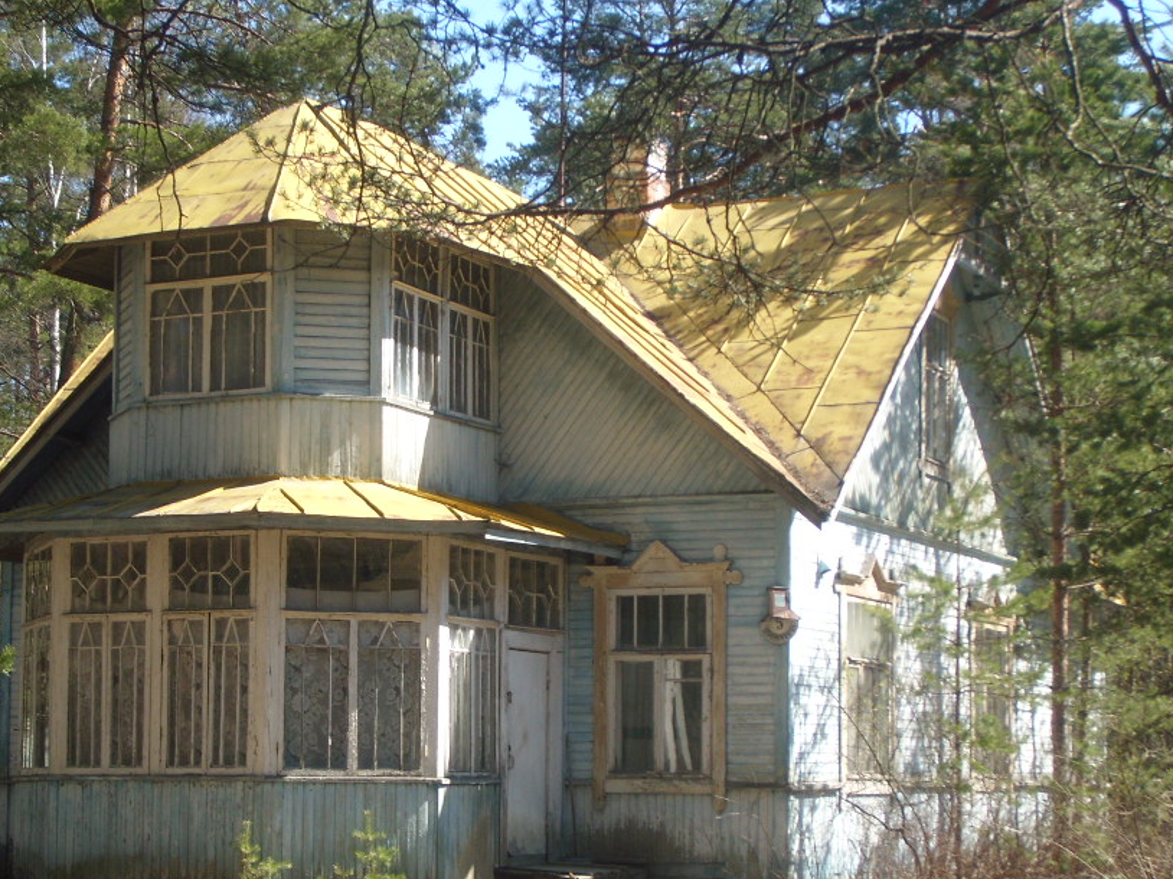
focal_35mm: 78
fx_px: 2642
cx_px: 527
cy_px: 526
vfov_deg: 18.9
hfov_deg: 25.0
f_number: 9.2
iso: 50
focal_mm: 10.36
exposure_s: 1/60
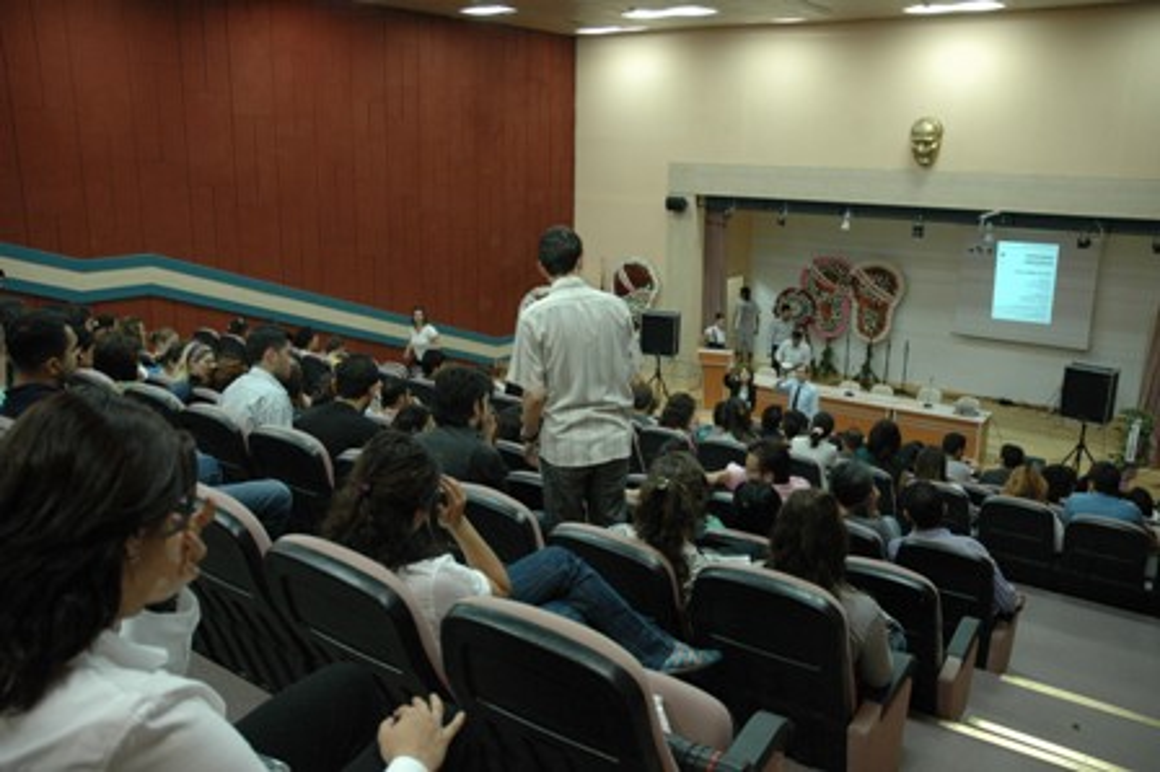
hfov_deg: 67.4
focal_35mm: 27
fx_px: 869
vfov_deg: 47.9
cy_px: 386
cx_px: 580
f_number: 3.5
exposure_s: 1/30
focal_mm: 18
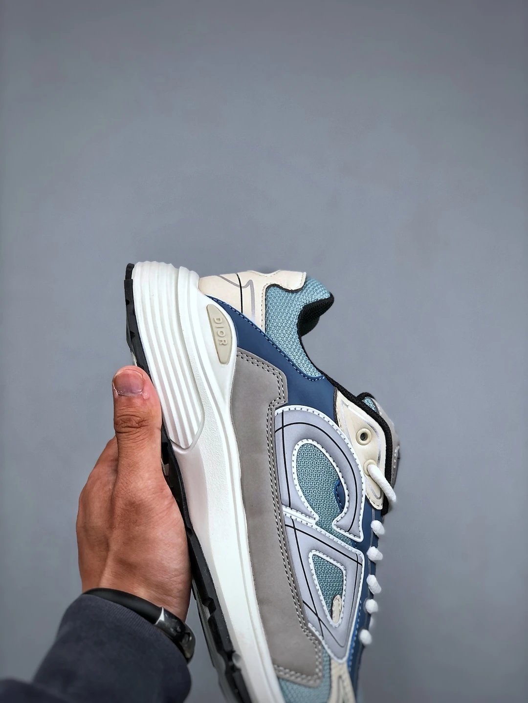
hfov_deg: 25.7
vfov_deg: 33.8
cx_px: 264
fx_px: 1159
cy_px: 352
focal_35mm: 57
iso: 32
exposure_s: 1/100
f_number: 2.8
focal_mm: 6.6
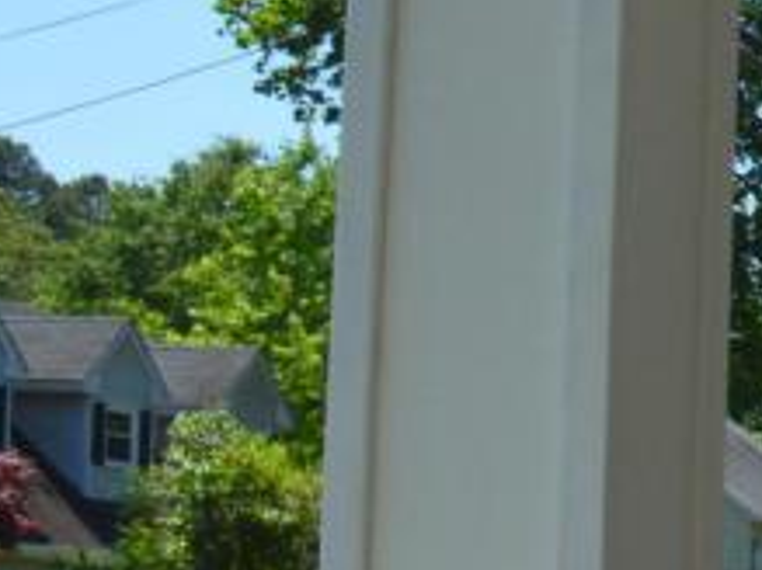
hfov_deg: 10.0
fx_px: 3674
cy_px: 799
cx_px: 1954
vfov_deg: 8.7
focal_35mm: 167
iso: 400
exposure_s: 1/500
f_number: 11
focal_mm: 22
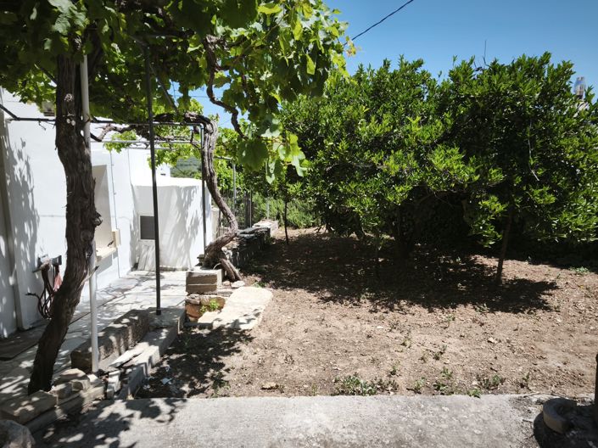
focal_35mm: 23
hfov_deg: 74.0
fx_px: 397
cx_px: 299
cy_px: 224
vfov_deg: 58.8
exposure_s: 1/1996
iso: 80
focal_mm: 5.35
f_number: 1.7
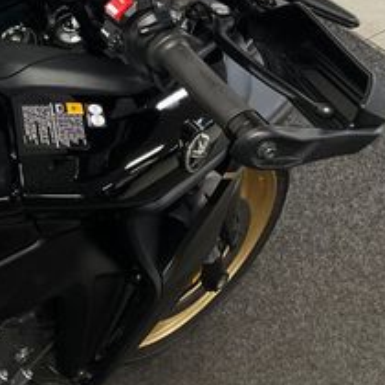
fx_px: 881
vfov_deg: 23.5
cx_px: -154
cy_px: -9
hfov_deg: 21.5
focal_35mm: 70
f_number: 1.6
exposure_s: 1/100
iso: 125
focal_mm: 5.1
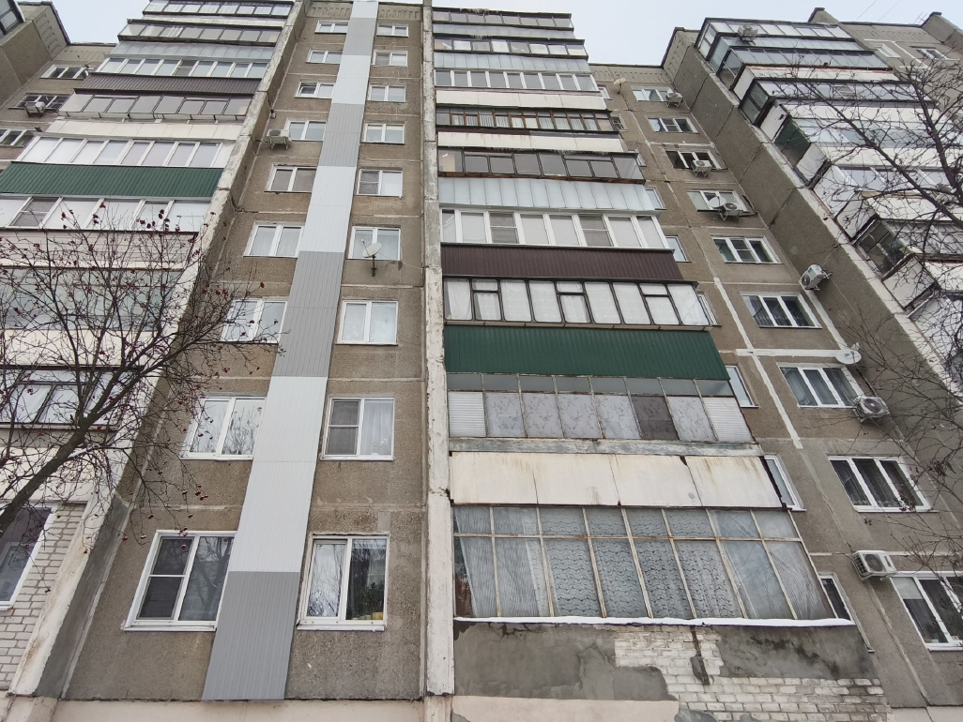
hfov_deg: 84.3
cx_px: 427
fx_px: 529
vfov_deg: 68.6
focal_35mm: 19
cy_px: 331
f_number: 2.2
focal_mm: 1.91
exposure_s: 1/680
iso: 50
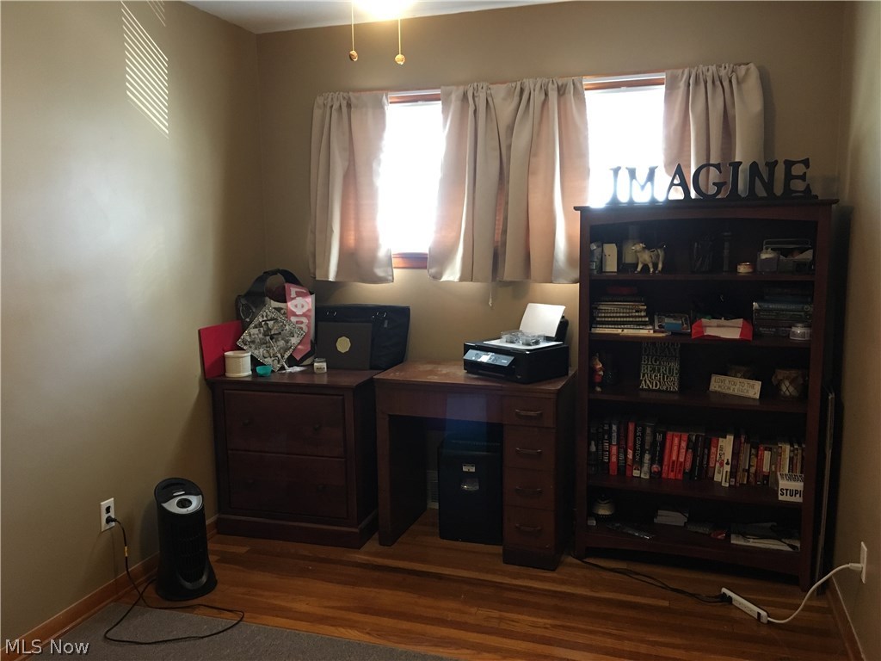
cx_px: 440
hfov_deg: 61.7
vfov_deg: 48.2
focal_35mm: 29
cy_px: 330
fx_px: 738
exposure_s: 1/17
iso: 200
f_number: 2.2
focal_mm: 4.15
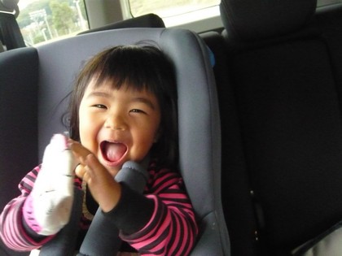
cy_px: 128
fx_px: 277
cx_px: 171
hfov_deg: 63.4
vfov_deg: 49.7
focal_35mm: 28
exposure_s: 1/80
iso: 800
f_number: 2.8
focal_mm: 4.6
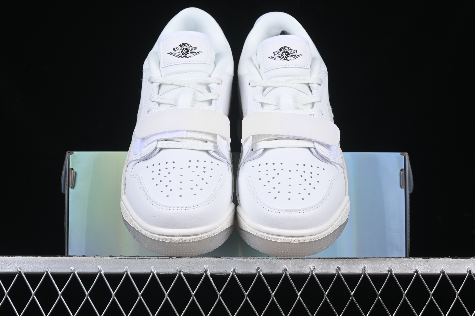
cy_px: 158
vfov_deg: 18.2
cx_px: 238
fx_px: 990
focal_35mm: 75
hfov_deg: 27.0
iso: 160
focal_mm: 50
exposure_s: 1/80
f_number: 8
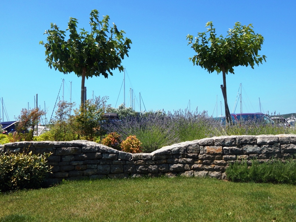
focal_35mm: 38
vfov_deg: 37.7
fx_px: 325
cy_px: 111
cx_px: 148
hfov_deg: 49.0
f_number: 6.9
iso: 125
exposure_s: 1/500
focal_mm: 6.8
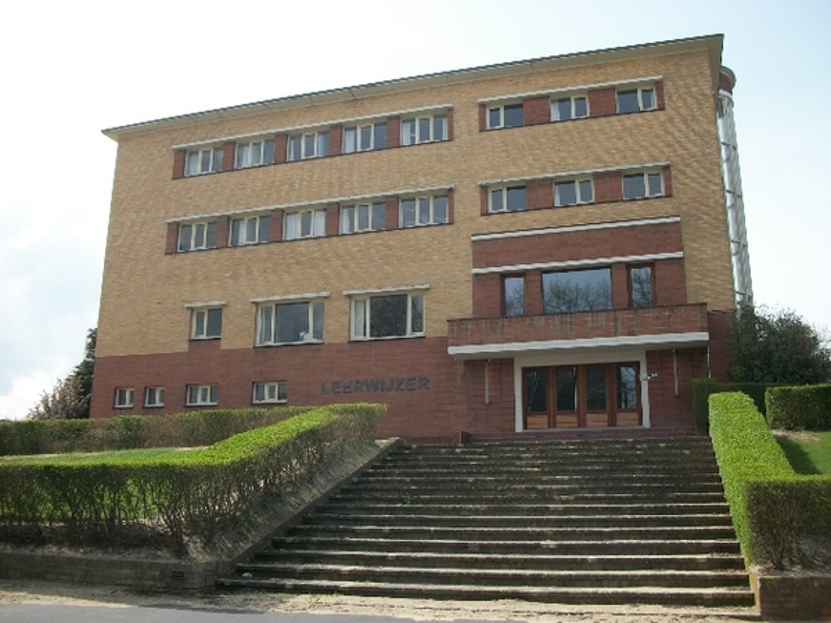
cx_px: 416
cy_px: 312
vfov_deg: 44.2
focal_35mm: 32
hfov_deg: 56.8
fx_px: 768
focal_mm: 5.7
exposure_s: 1/125
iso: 80
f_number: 8.8
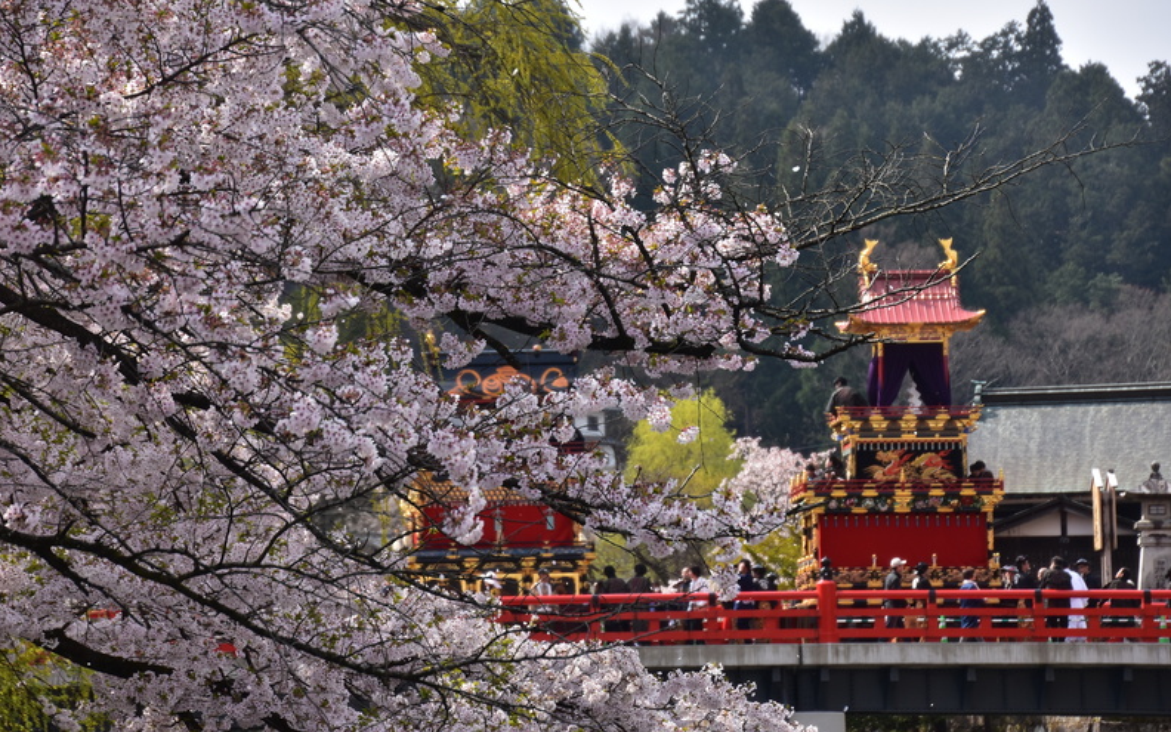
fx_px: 5234
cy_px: 370
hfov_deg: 12.8
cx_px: 572
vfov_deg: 8.0
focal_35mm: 164
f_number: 6
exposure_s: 1/400
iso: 100
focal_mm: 100
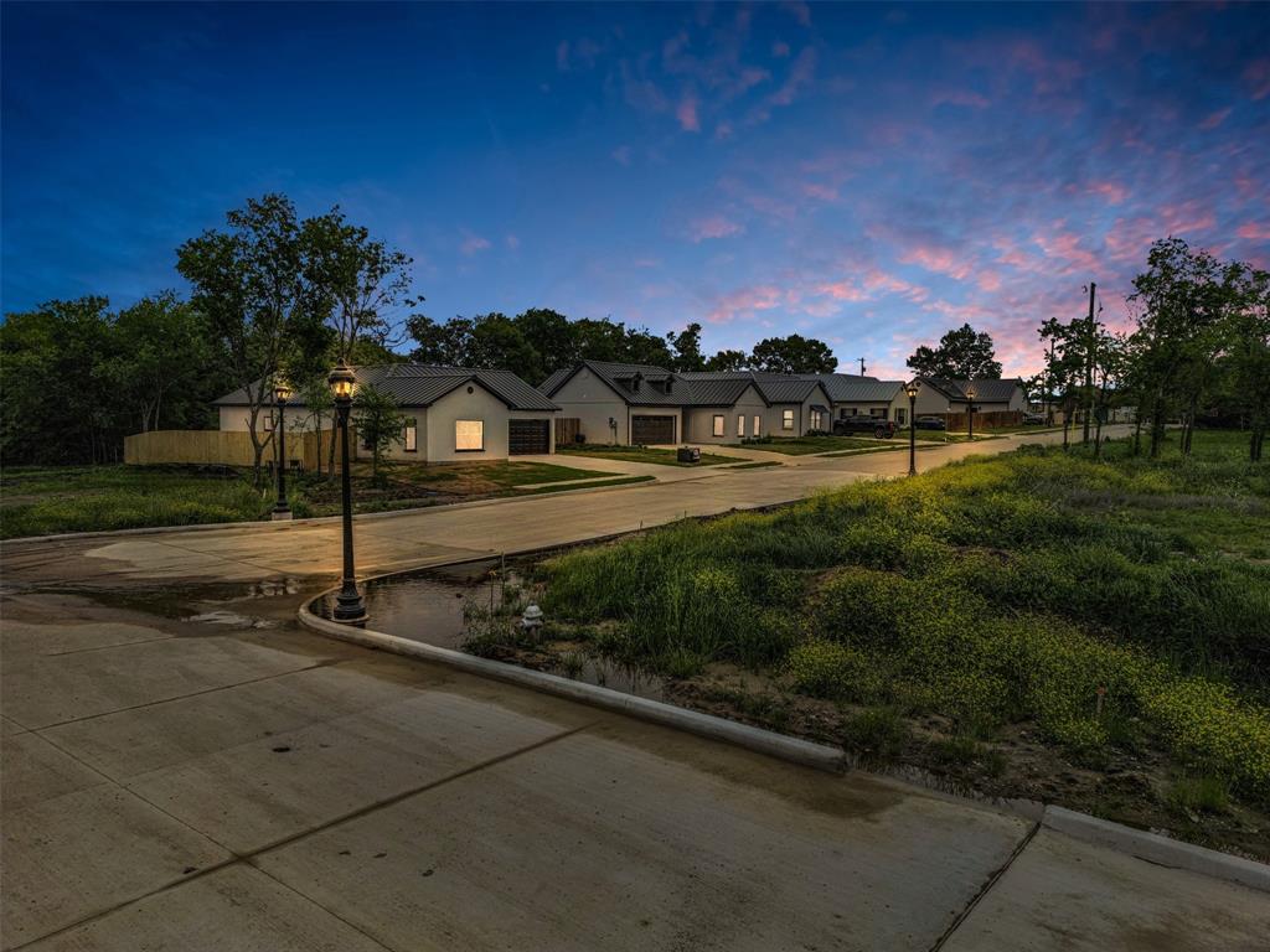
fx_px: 881
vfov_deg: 56.8
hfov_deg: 71.6
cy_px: 476
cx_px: 635
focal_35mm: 24
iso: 130
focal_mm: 6.72
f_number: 1.7
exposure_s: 1/3000
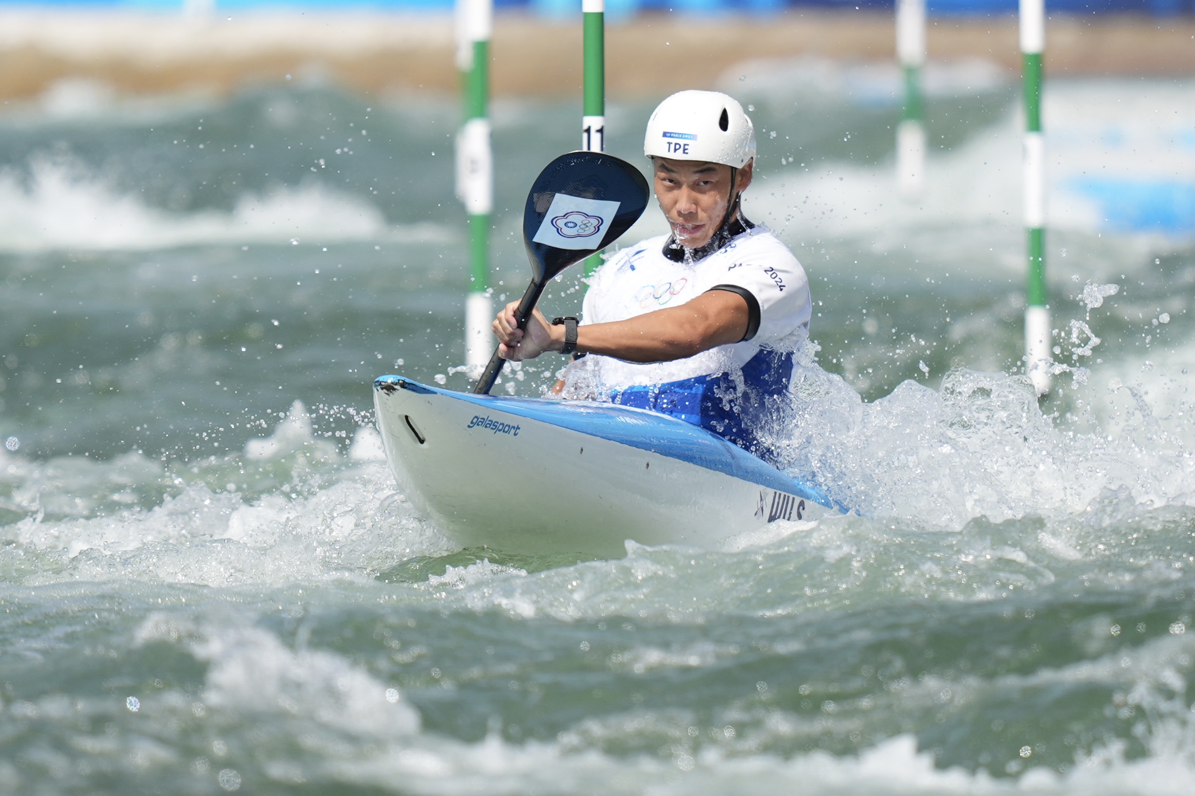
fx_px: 13276
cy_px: 398
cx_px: 598
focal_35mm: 400
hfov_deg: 5.2
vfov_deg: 3.4
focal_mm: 400
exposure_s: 1/5000
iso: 250
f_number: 2.8
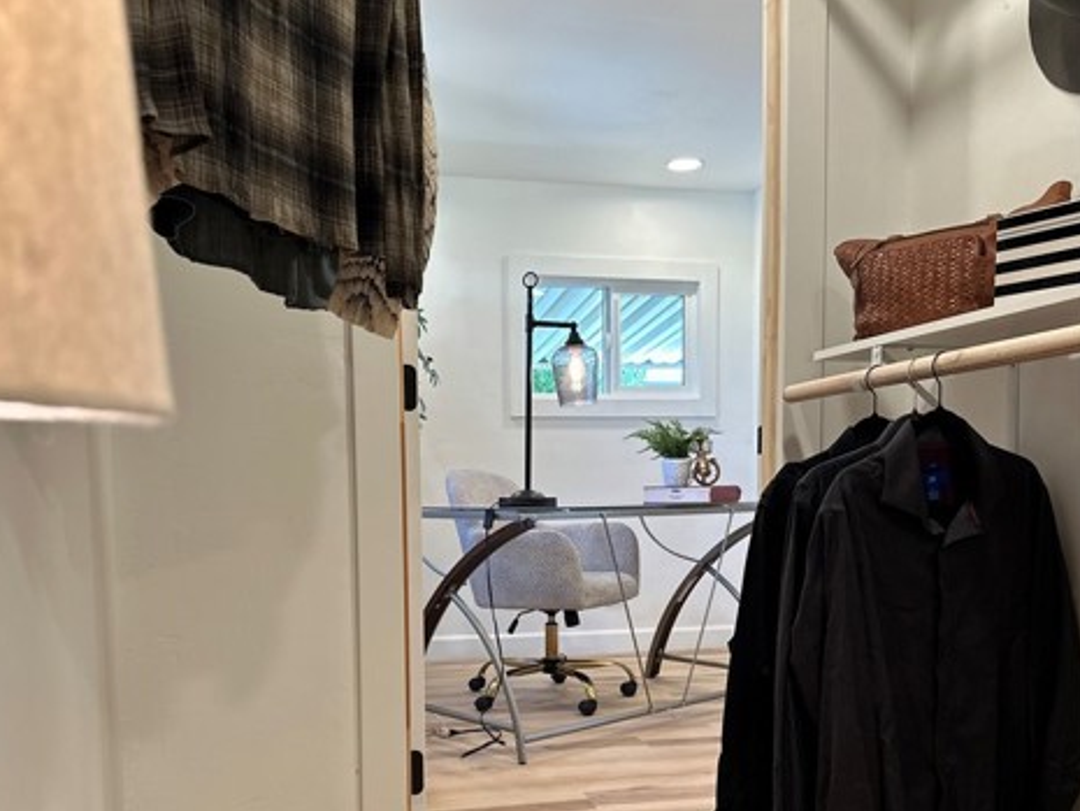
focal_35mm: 33
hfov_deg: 55.3
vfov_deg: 42.3
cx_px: 530
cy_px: 553
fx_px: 1030
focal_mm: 6.86
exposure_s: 1/120
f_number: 1.78
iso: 160
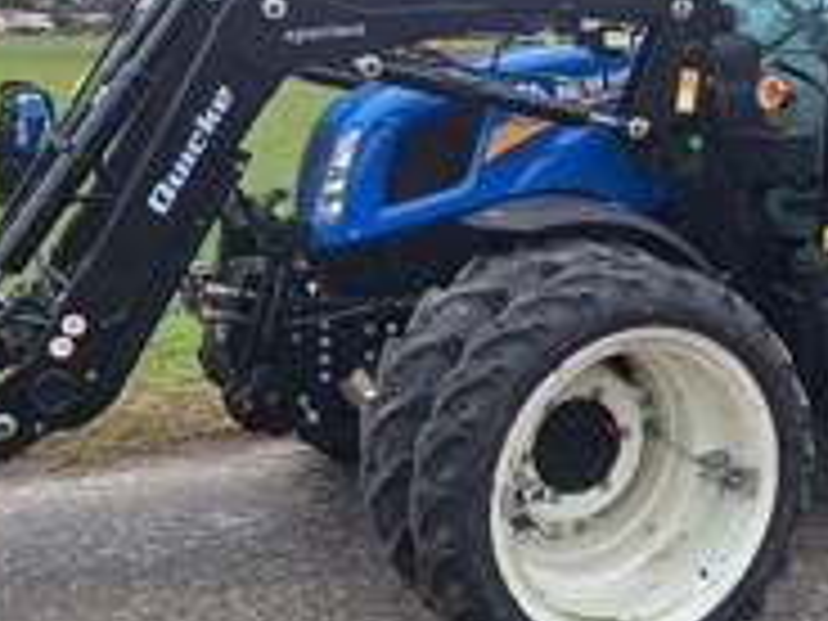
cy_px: 180
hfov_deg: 37.3
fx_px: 1196
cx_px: 616
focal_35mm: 50
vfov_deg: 28.8
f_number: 1.8
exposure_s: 1/264
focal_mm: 5.54
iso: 40
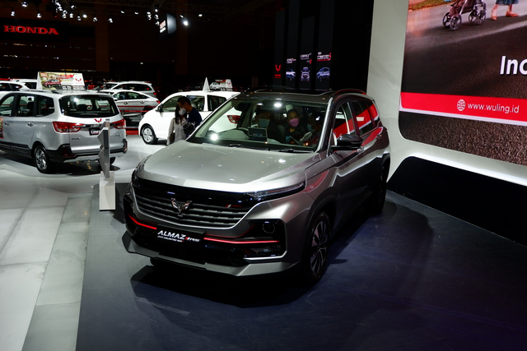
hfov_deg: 58.7
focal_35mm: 32
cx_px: 264
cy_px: 176
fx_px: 469
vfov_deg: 41.1
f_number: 4
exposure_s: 1/75
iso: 200
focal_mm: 21.1
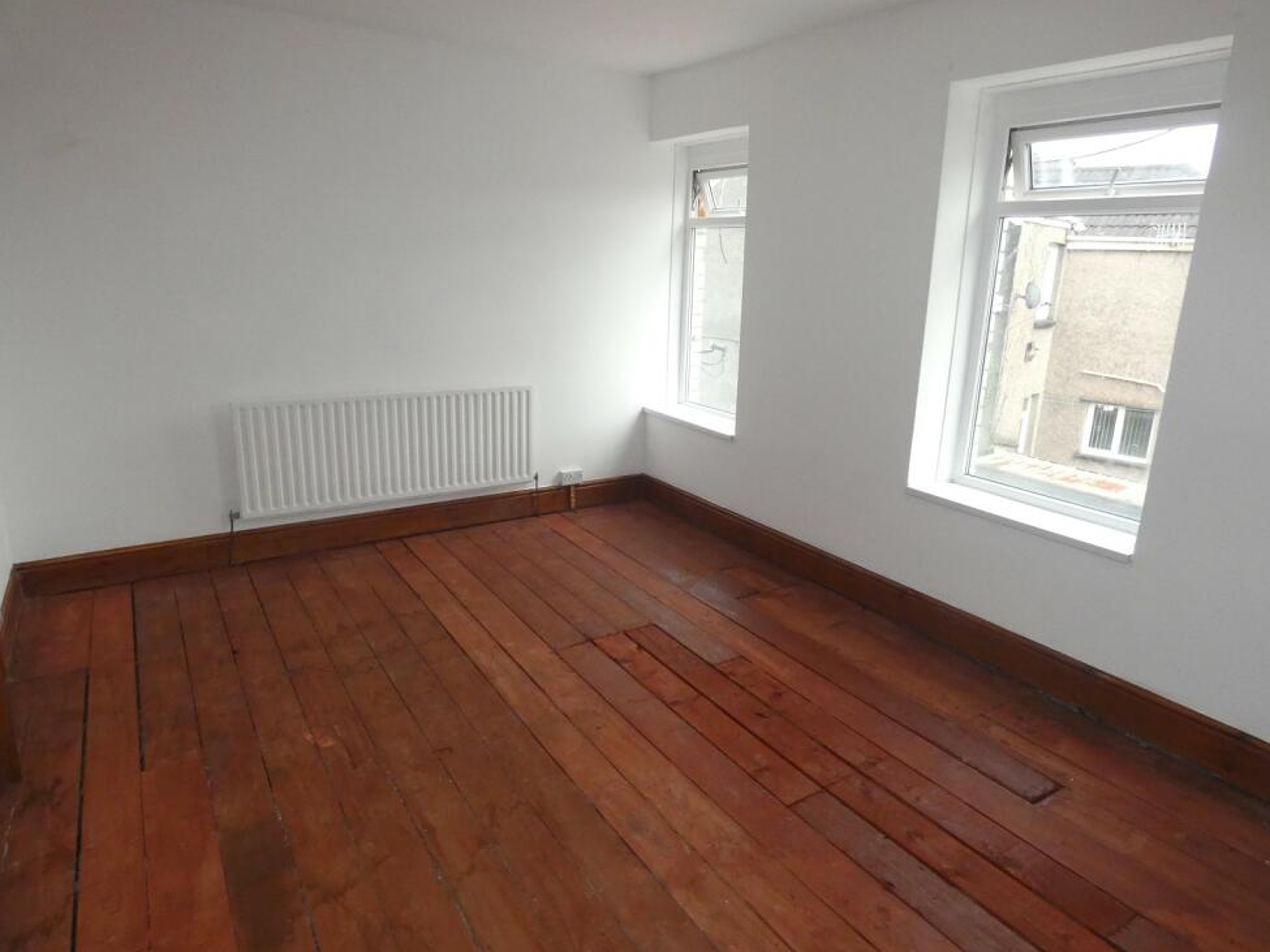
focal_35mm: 21
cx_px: 656
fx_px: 770
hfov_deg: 79.0
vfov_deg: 63.4
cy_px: 475
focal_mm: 3.6
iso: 400
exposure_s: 1/125
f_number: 2.8
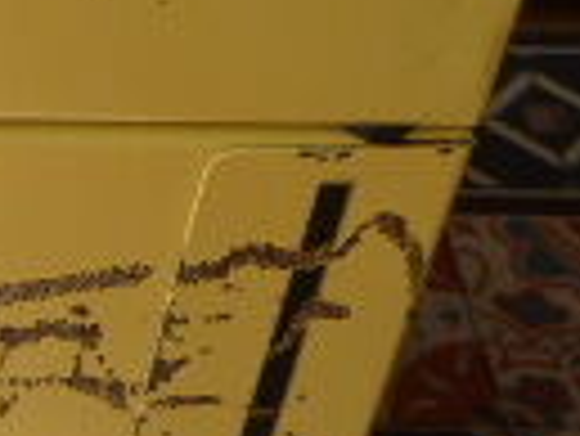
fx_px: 3002
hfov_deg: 10.0
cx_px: -679
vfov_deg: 8.3
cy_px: 36
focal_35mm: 179
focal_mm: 6.3
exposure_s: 1/125
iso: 100
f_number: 3.7
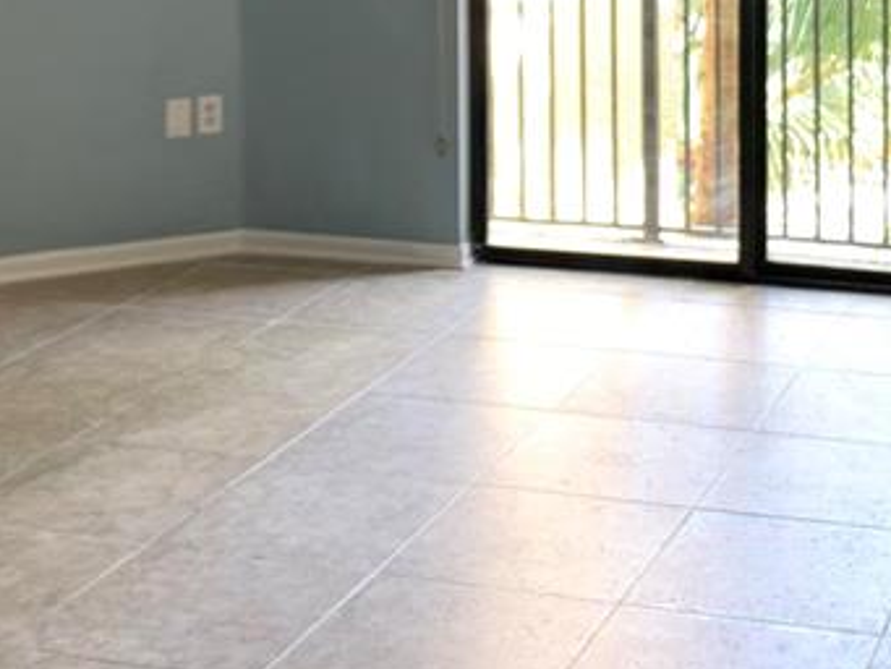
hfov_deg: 24.8
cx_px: 622
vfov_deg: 18.2
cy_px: -71
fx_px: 2008
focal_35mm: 78
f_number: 1.8
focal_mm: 4.25
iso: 50
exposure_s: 1/60
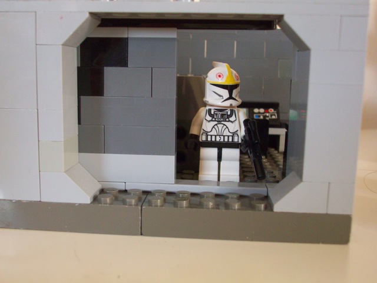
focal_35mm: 42
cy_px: 142
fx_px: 457
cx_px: 188
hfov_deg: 44.8
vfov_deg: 34.3
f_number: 3.2
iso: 160
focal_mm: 7.1
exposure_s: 1/19.1
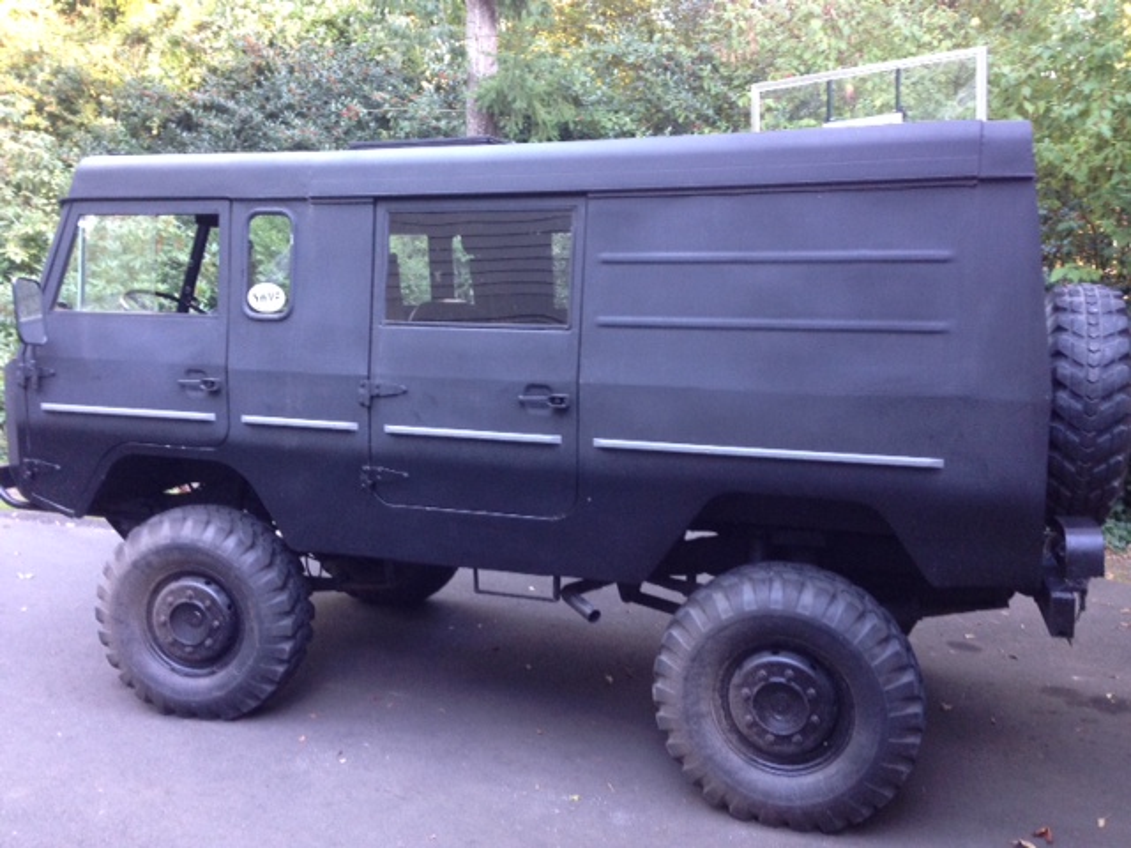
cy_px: 424
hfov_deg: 55.4
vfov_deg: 42.9
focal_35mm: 33
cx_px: 566
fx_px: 1078
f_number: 2.4
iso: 160
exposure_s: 1/20
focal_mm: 4.12
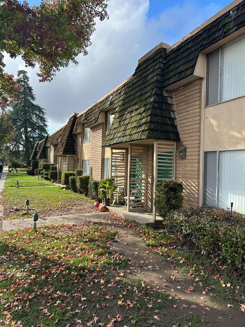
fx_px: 227
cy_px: 164
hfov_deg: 56.8
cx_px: 122
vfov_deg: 71.6
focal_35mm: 24
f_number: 1.78
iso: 80
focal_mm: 6.86
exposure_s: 1/1587
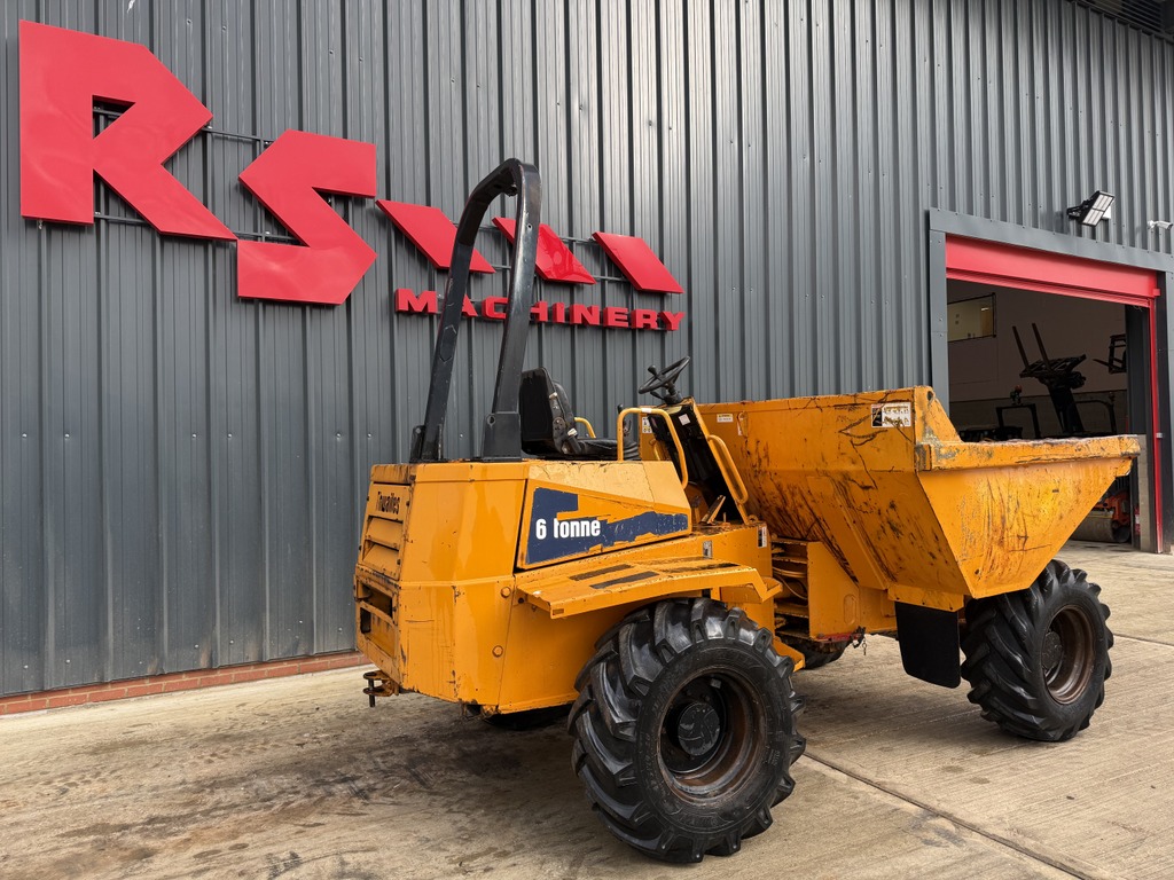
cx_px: 587
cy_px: 440
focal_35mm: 24
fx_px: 814
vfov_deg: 56.8
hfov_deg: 71.6
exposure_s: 1/528
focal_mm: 6.76
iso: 80
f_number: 1.78
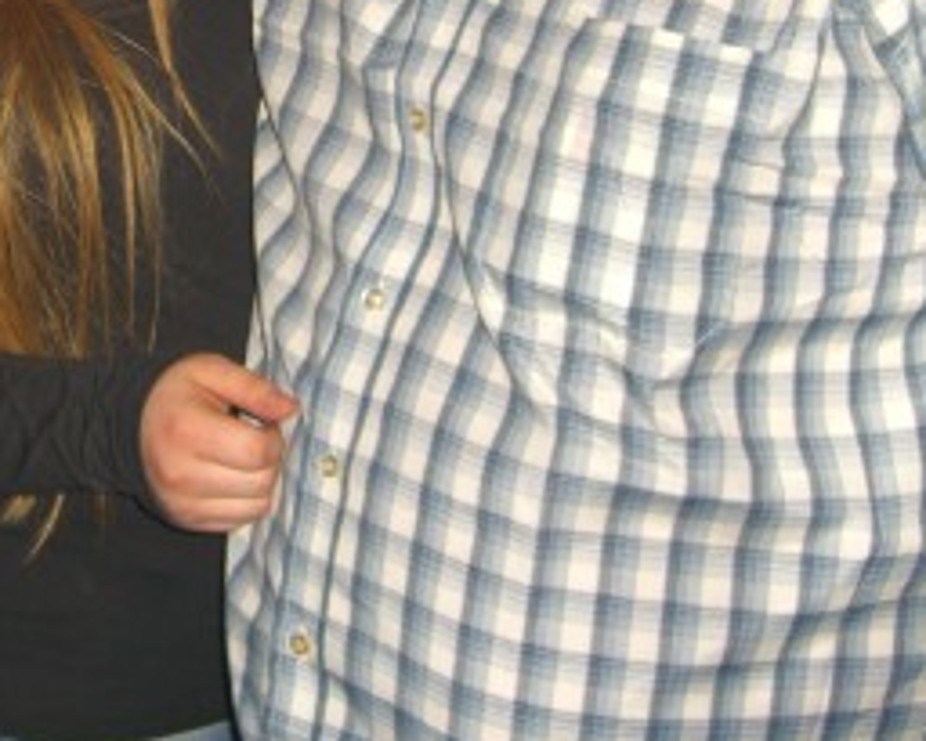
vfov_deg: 17.2
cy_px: -51
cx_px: 90
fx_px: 2385
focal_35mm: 87
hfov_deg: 21.5
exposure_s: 1/60
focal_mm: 7.9
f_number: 2.8
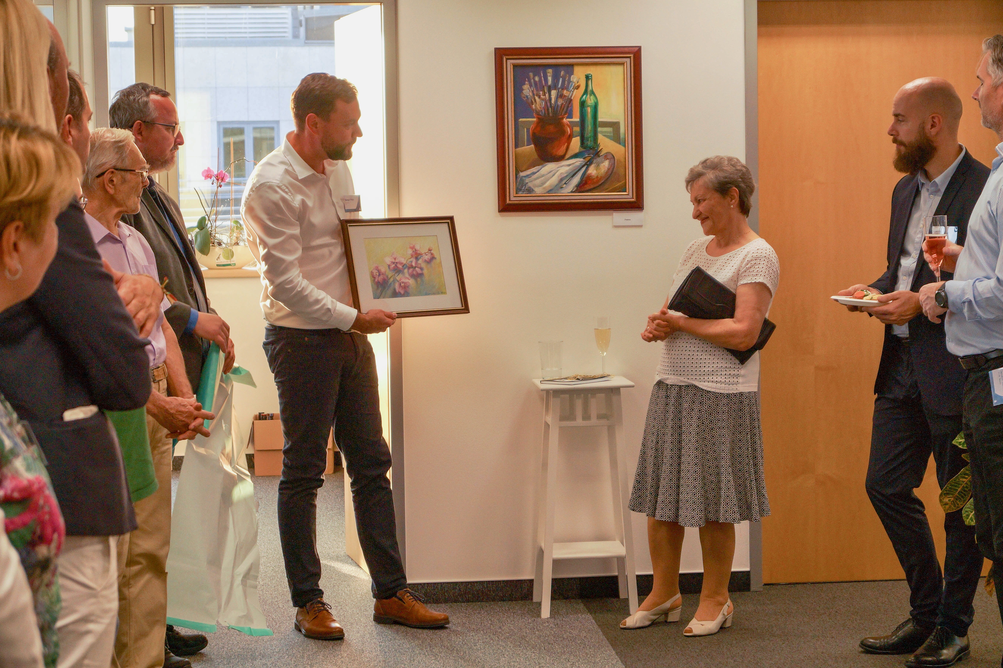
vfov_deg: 16.5
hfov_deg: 24.6
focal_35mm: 82
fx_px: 2297
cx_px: 502
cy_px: 334
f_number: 5.6
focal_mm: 55
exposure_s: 1/80
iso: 400
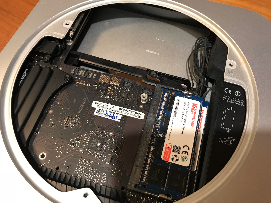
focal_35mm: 28
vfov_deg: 49.7
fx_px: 219
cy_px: 102
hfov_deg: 63.4
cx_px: 136
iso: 40
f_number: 1.8
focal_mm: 3.99
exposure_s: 1/15
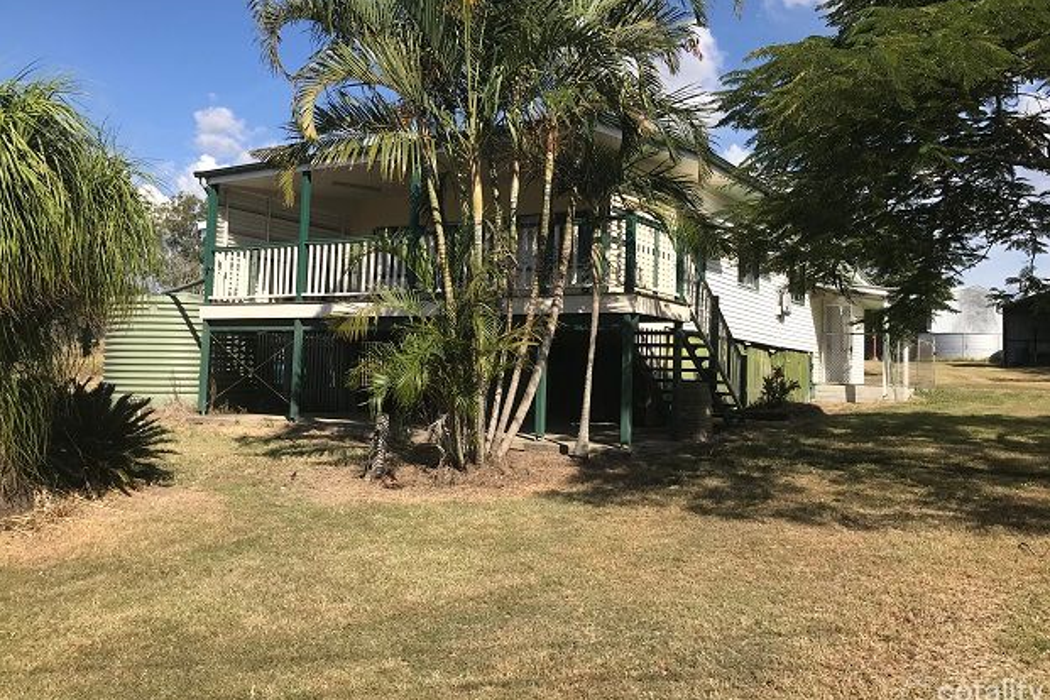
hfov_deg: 61.9
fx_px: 875
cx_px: 539
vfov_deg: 43.6
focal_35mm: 30
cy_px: 335
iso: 20
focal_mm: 3.99
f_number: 1.8
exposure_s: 1/2179
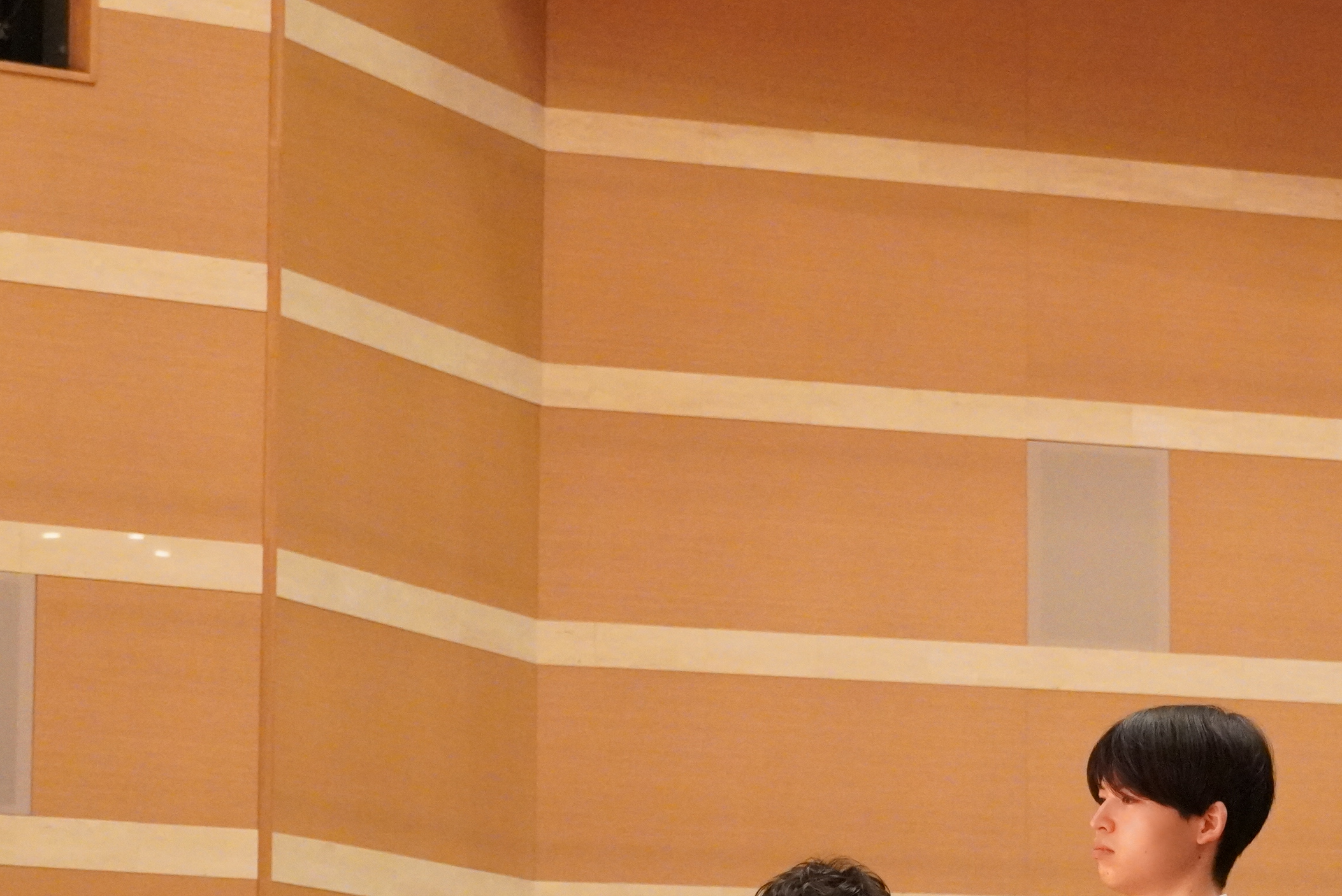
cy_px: 644
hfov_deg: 13.5
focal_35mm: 151
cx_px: 1246
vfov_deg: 9.1
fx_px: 5632
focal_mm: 50
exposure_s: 1/60
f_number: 5
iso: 6400
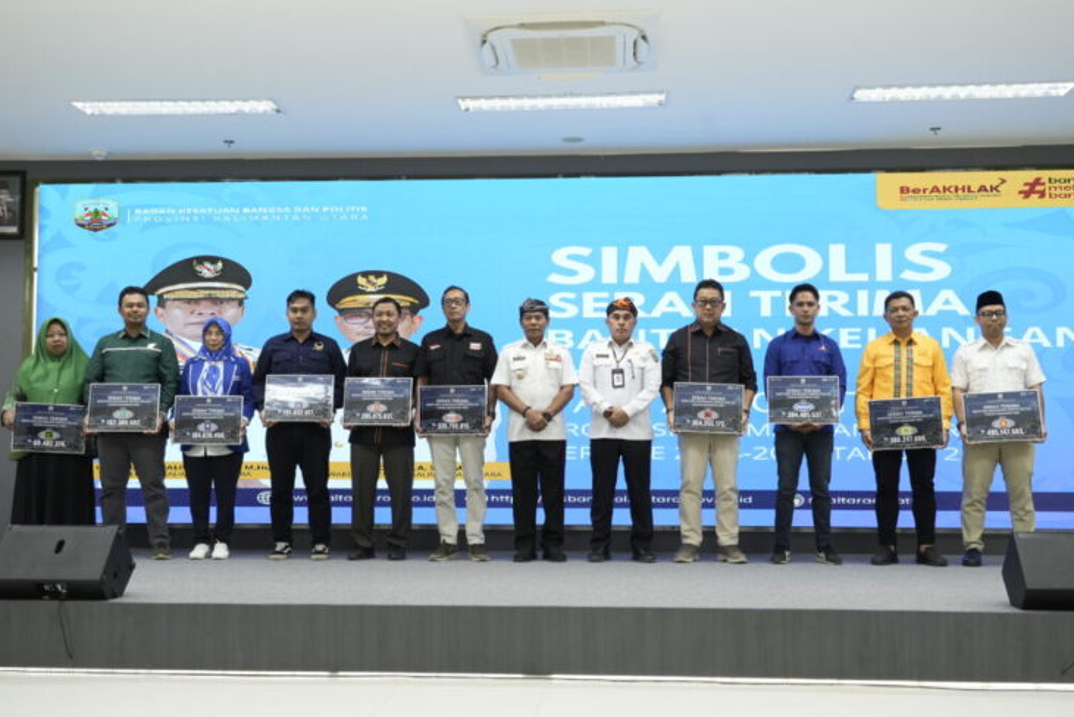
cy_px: 360
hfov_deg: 48.4
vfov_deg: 33.4
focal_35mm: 40
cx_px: 532
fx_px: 1194
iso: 1600
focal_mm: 39
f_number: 5.6
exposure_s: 1/100
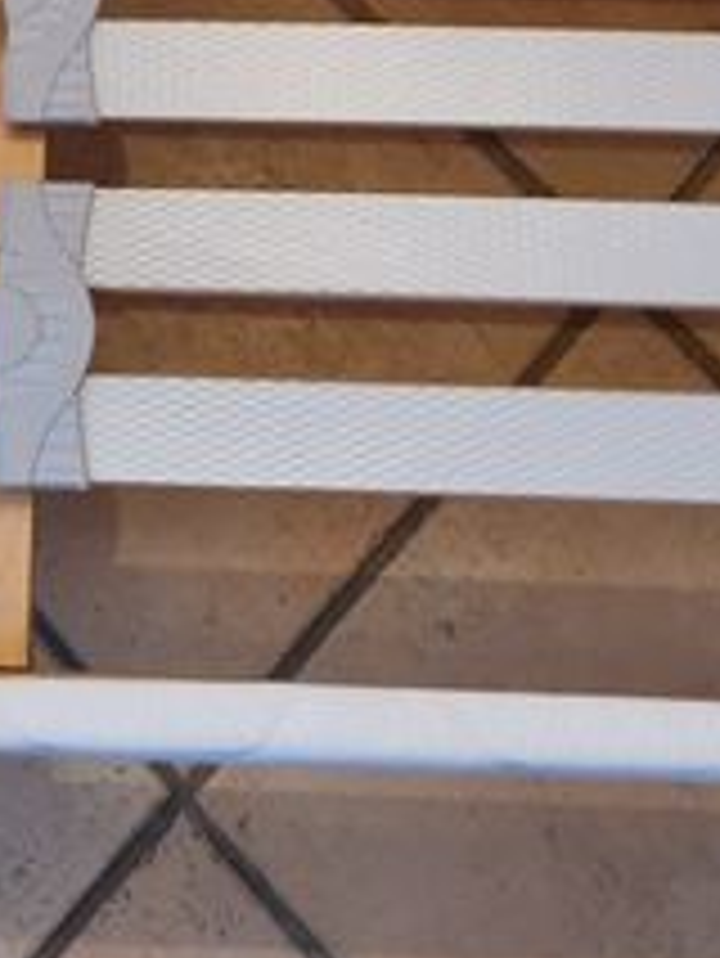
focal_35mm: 108
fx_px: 2992
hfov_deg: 13.6
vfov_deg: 14.5
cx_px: 54
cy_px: -1061
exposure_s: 1/25
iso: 640
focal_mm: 5.4
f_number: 1.8
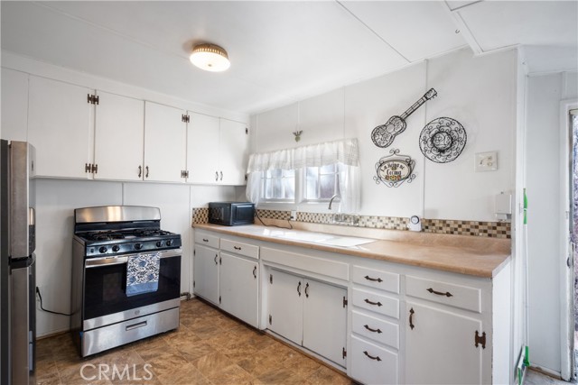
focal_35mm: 17
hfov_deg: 93.3
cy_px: 192
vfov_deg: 70.5
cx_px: 289
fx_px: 273
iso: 40
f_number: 22
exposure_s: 30
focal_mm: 17
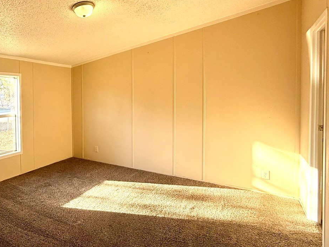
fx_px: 228
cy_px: 103
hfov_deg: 67.5
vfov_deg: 56.5
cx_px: 86
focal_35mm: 24
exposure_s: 1/133
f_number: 2.2
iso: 64
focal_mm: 2.22
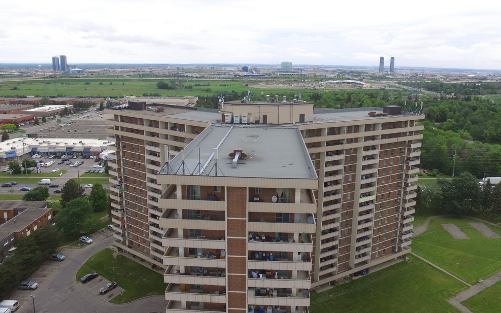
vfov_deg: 54.7
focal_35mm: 22
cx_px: 253
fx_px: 300
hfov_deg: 79.6
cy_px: 128
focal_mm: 3.61
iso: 100
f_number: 2.8
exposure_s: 1/303
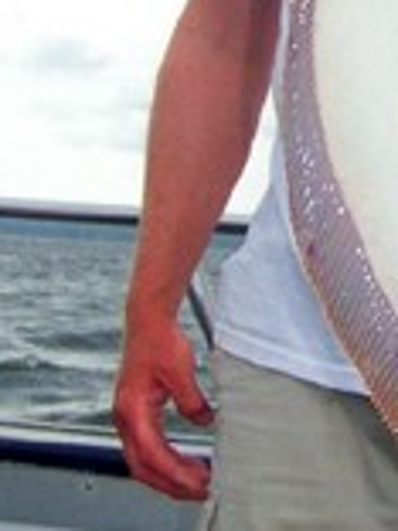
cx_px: 480
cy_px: 63
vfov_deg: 15.8
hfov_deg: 11.8
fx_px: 1886
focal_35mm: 123
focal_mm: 5.85
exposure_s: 1/800
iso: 64
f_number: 2.8
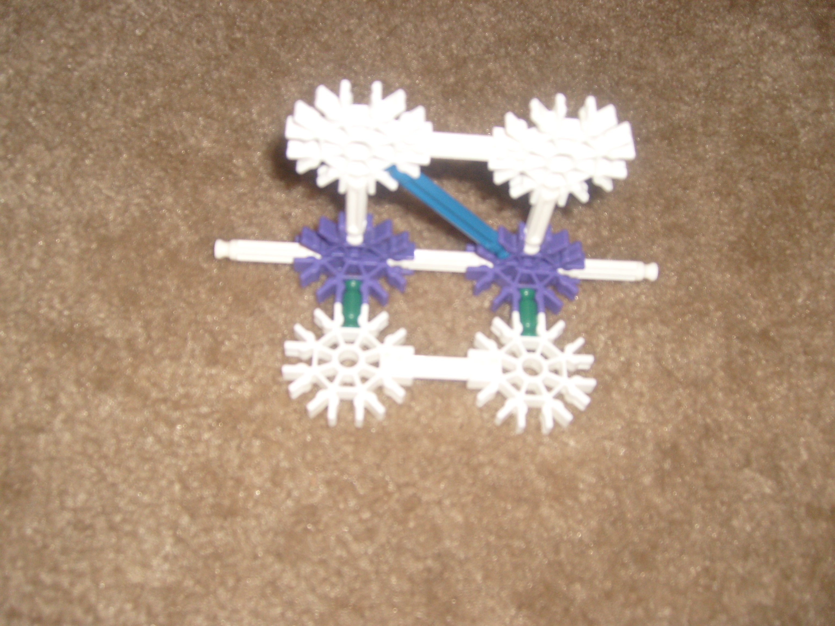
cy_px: 313
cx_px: 418
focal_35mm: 35
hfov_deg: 52.6
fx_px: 844
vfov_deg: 40.7
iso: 100
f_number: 2.8
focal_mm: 5.8
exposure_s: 1/45
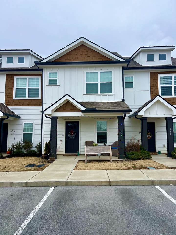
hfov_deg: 53.1
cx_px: 88
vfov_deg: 67.3
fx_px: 176
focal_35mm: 26
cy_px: 118
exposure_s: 1/982
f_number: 1.5
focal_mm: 5.7
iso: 50
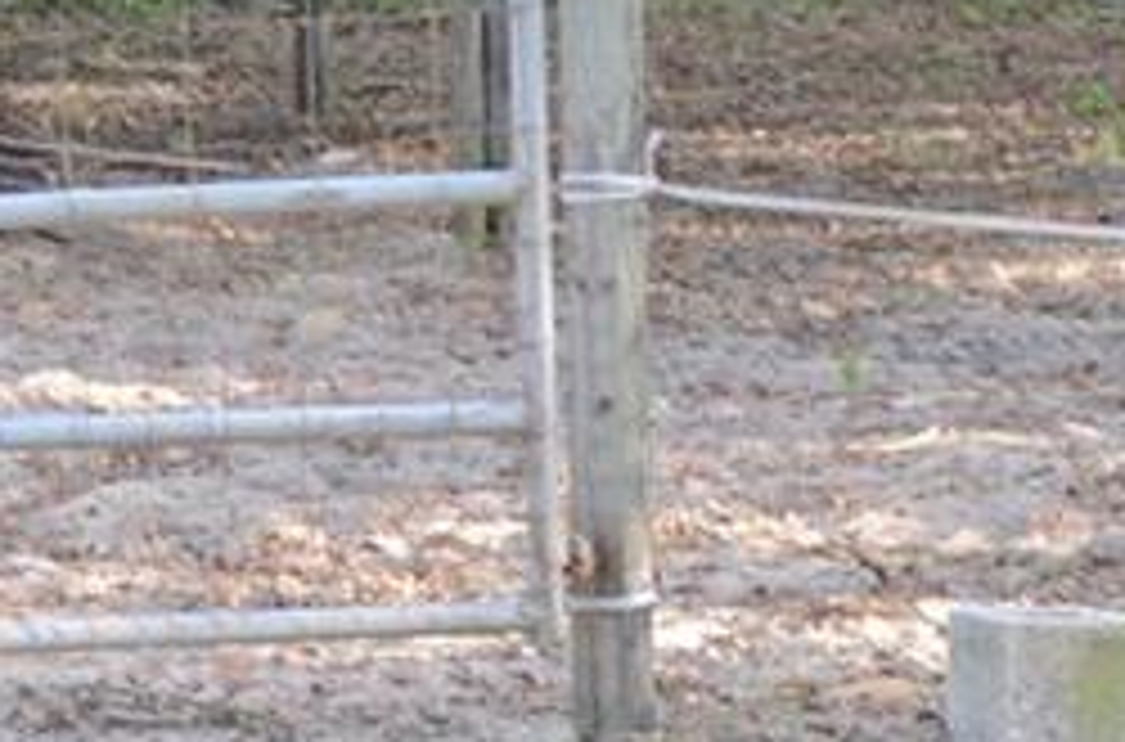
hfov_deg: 11.3
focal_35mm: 173
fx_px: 5389
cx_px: -702
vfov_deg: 7.8
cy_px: -322
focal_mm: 18
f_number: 5
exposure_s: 1/100
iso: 400
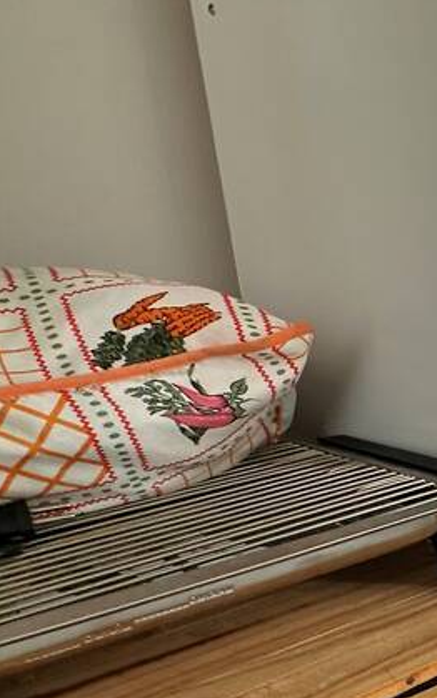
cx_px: 877
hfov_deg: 17.7
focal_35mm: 51
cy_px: 483
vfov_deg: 39.0
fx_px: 971
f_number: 2.2
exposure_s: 1/219
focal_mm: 2.22
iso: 40
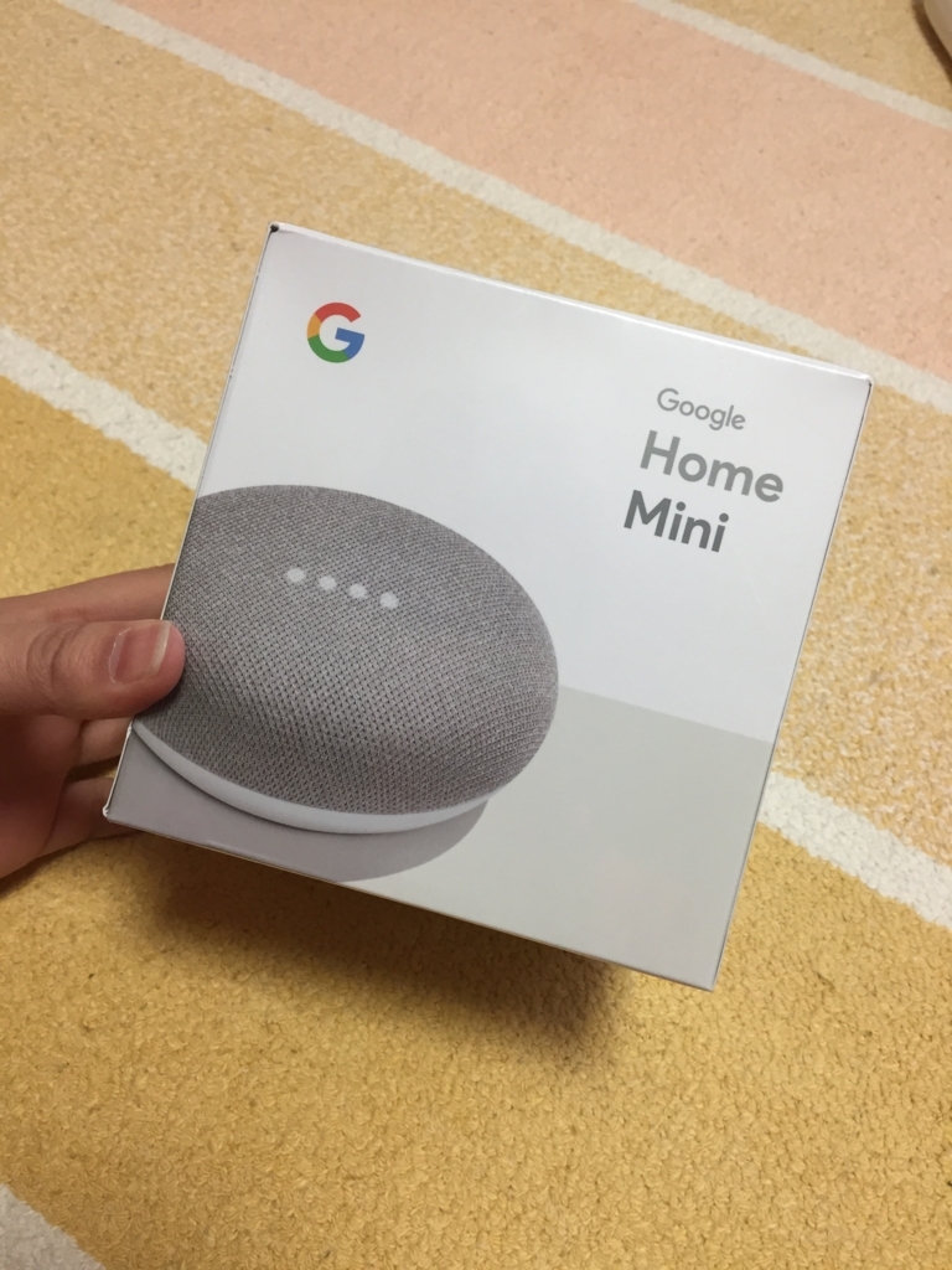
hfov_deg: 48.2
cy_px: 635
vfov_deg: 61.7
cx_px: 476
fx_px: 1063
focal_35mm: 29
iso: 80
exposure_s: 1/30
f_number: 2.2
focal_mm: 4.15
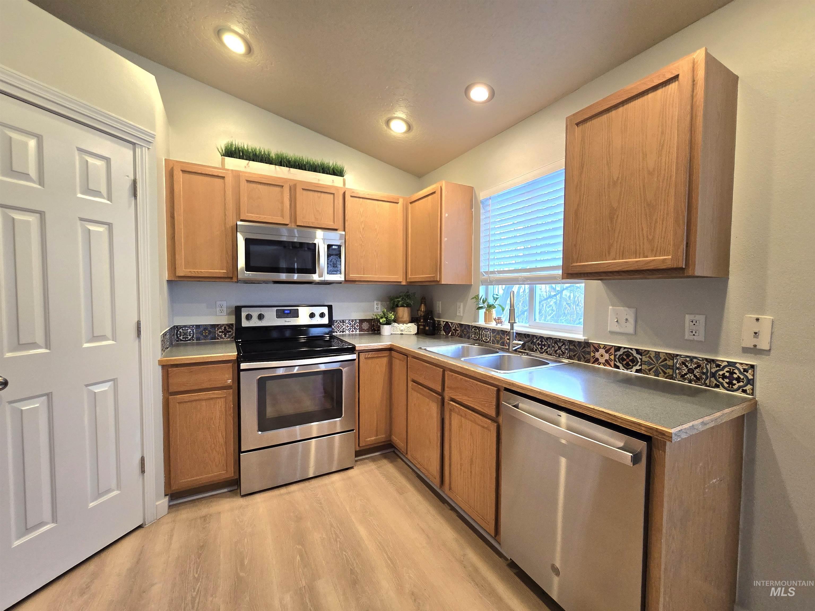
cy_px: 306
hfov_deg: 106.2
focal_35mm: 13
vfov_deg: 89.9
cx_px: 408
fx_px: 306
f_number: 2.2
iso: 200
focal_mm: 2.2
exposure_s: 1/60.2
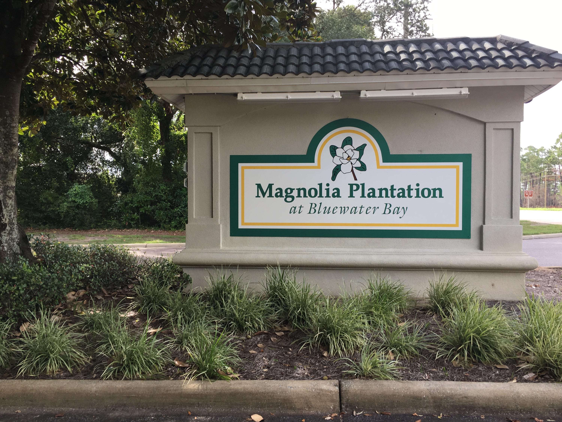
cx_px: 281
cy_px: 211
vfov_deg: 48.2
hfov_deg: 61.7
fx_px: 471
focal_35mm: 29
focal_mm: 4.15
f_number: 2.2
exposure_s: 1/225
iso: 25
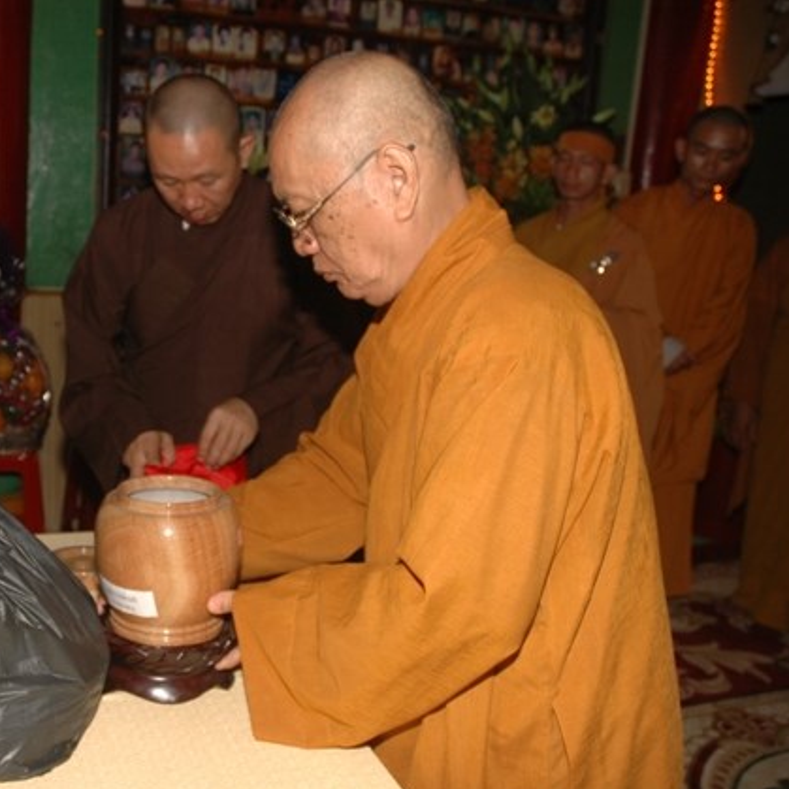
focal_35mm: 35
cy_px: 399
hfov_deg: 45.7
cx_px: 205
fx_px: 903
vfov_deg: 47.2
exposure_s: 1/60
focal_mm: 18
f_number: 4
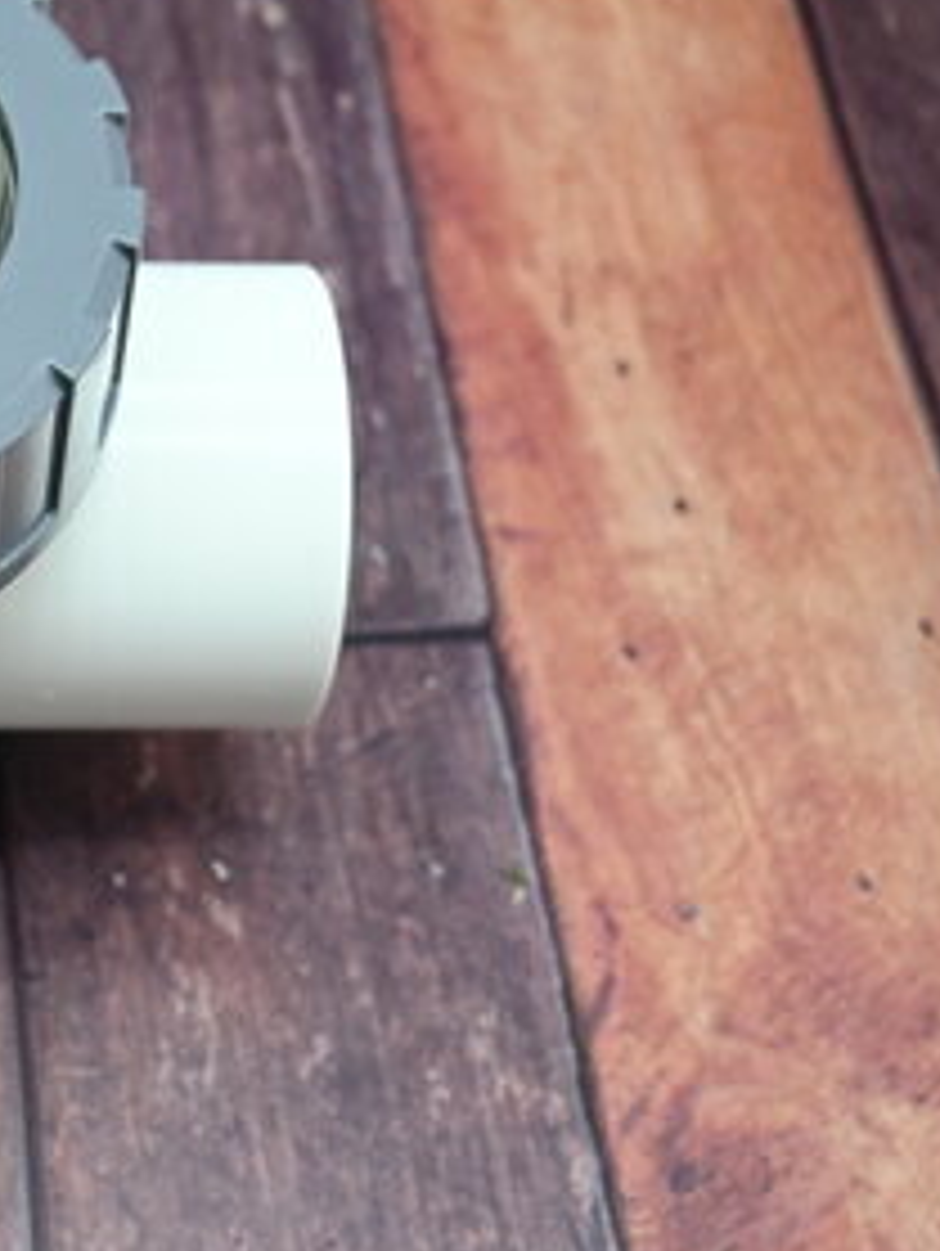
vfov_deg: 24.6
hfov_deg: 17.5
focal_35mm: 79
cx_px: -301
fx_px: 2858
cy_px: 488
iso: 360
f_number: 4.2
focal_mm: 25
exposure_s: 1/40
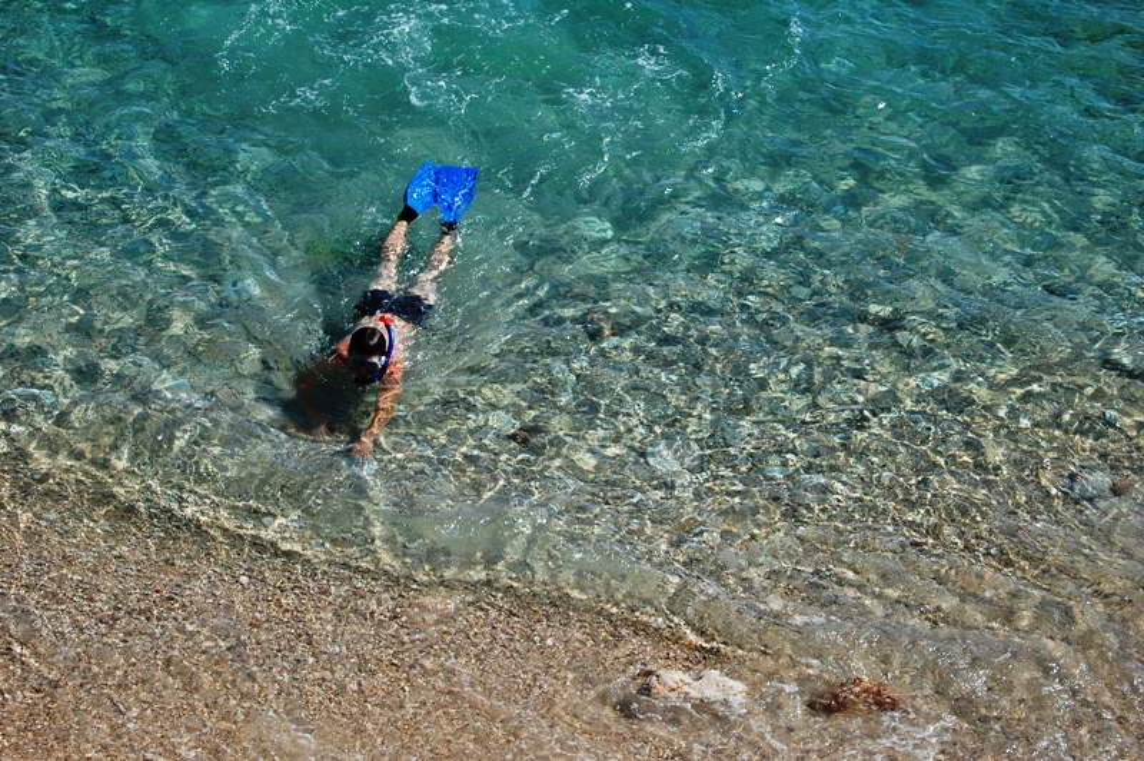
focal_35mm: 82
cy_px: 380
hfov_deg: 24.6
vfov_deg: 16.5
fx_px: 2619
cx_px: 572
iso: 250
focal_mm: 55
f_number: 10
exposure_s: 1/250
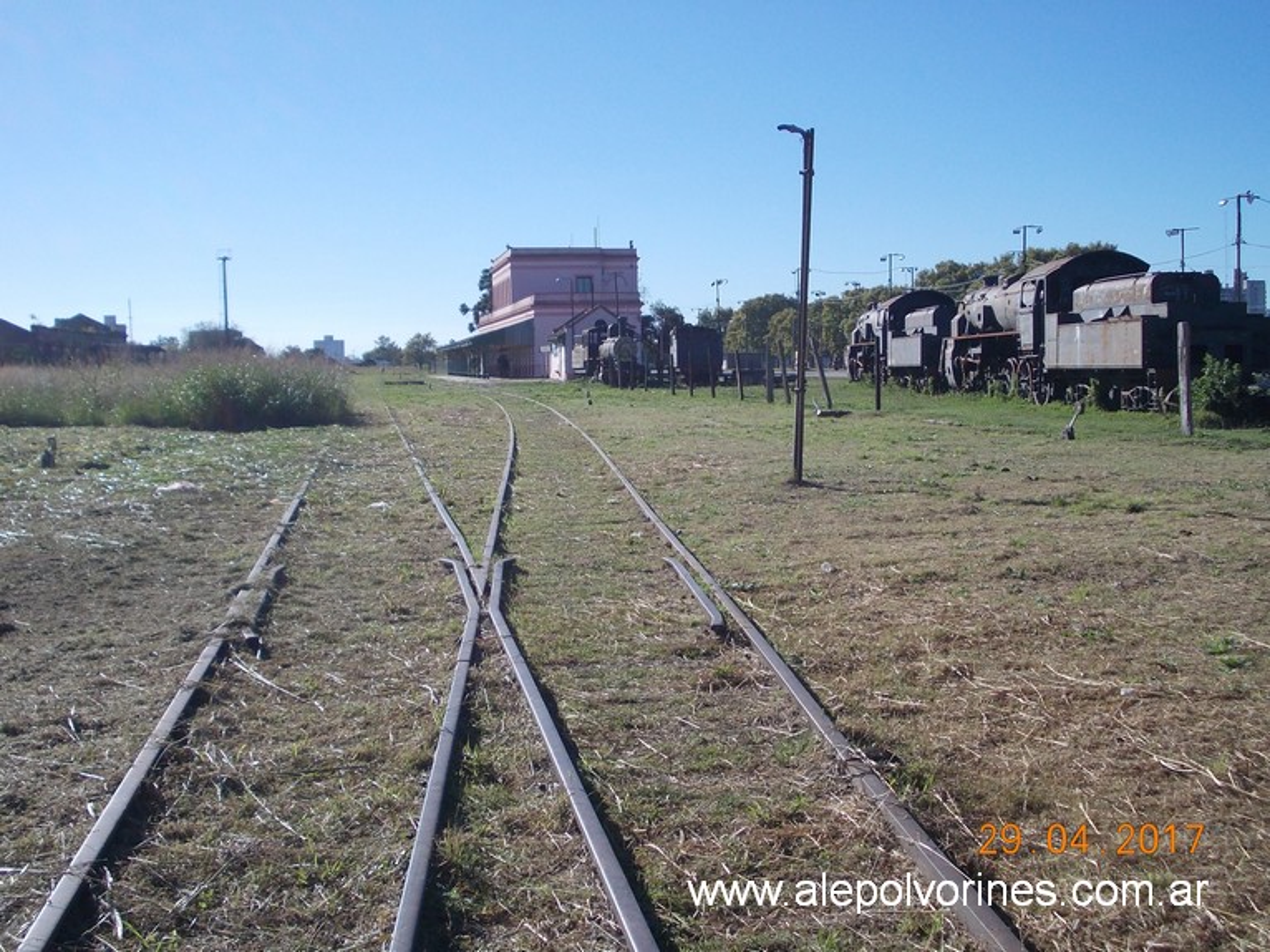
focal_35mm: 43
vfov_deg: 33.6
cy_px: 476
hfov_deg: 43.9
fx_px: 1577
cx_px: 635
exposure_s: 1/320
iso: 80
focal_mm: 6.1
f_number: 6.5
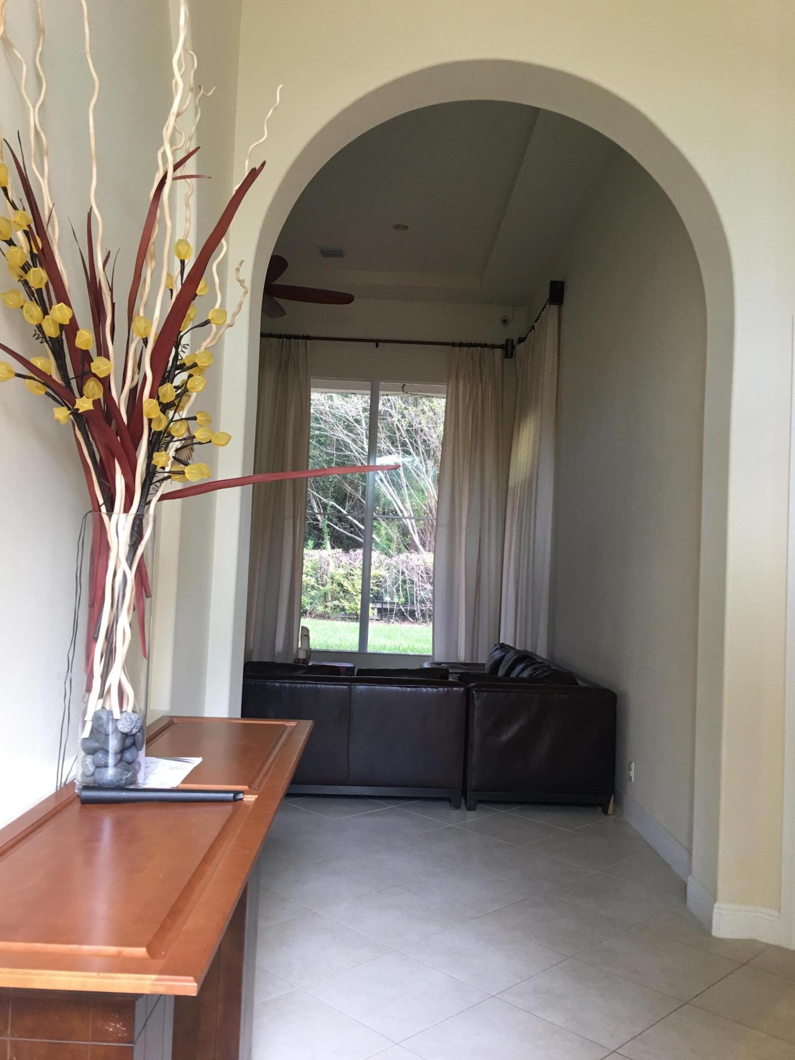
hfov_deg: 48.2
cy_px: 530
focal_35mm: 29
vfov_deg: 61.7
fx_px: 888
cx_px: 398
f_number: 2.2
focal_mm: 4.15
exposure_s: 1/15
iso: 40
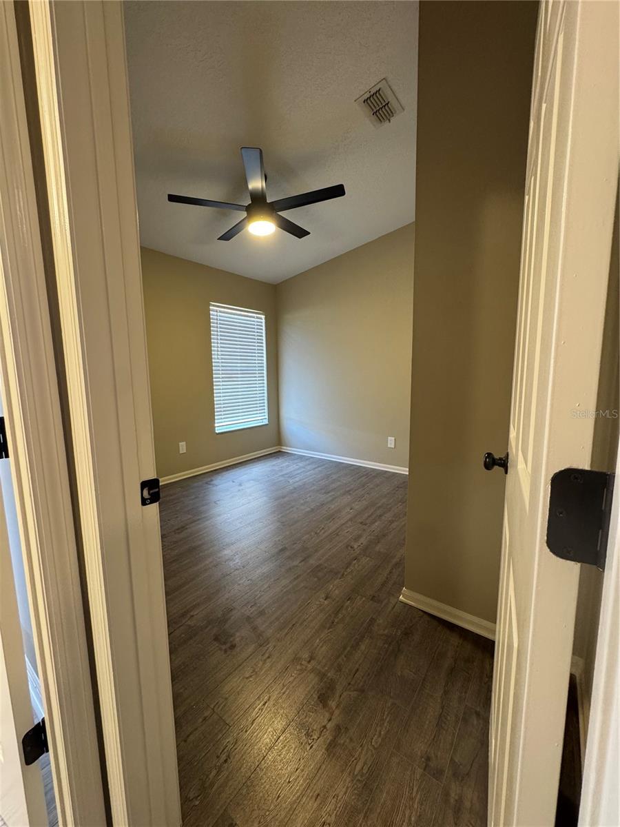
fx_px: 334
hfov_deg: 85.7
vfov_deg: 102.1
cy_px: 414
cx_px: 310
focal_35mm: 14
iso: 250
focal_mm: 2.22
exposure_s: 1/60
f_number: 2.2
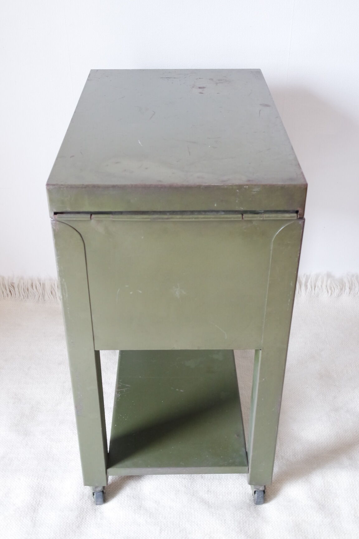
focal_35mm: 40
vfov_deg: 48.5
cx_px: 180
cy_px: 270
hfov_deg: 33.4
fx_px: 598
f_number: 6.3
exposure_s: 1/25
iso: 1600
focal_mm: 26
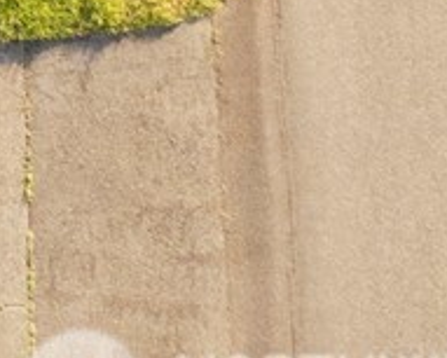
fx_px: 2594
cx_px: -1256
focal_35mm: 196
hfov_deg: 7.5
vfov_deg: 6.7
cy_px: -917
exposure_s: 1/15
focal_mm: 12.29
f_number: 2.8
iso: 490
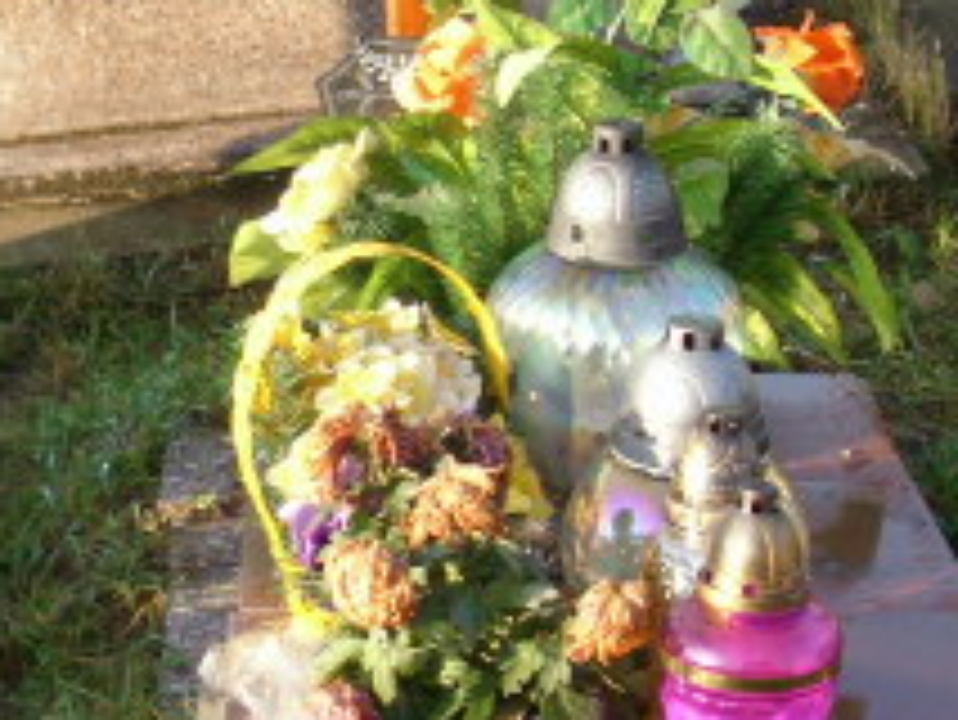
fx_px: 3074
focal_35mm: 111
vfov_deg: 13.4
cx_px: 562
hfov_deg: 17.7
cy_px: 378
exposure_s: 1/323
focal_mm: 6.2
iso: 50
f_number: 2.8
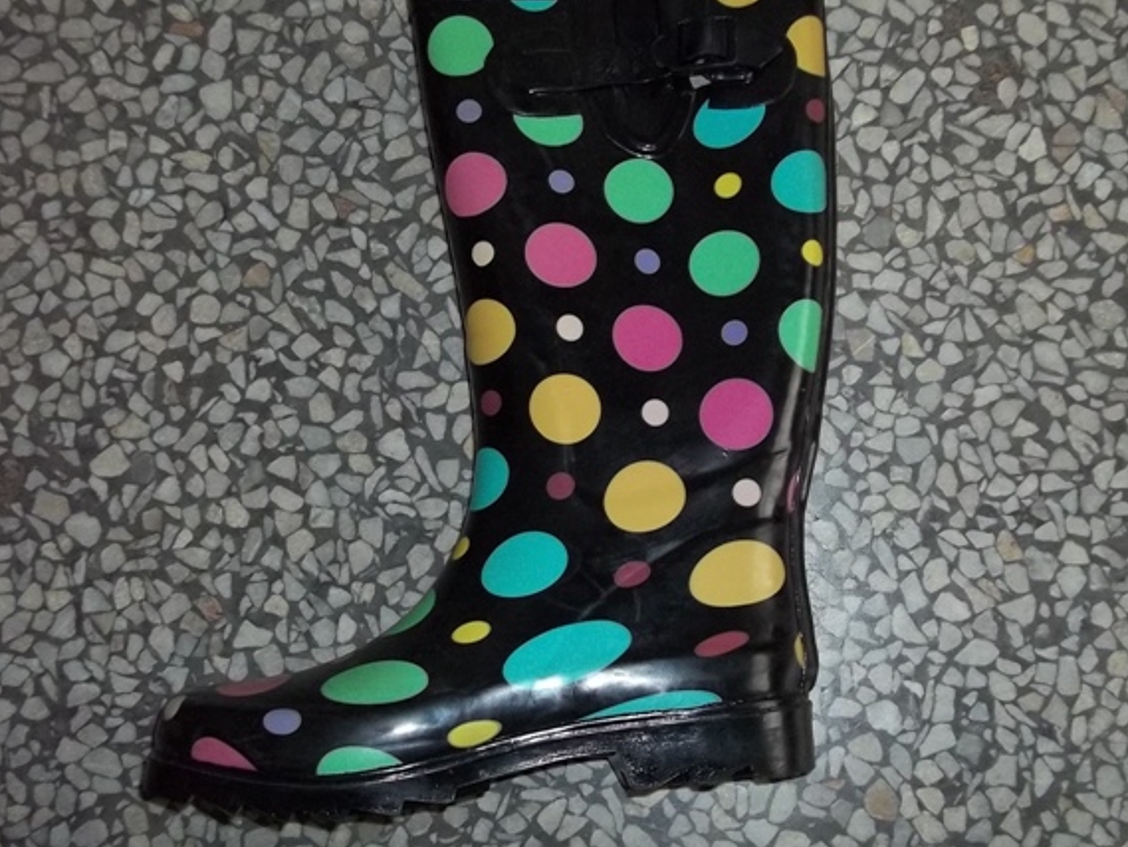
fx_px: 1467
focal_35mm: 45
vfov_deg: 32.2
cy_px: 391
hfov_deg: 42.1
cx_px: 597
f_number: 2.9
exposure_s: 1/30
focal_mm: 5.7
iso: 160
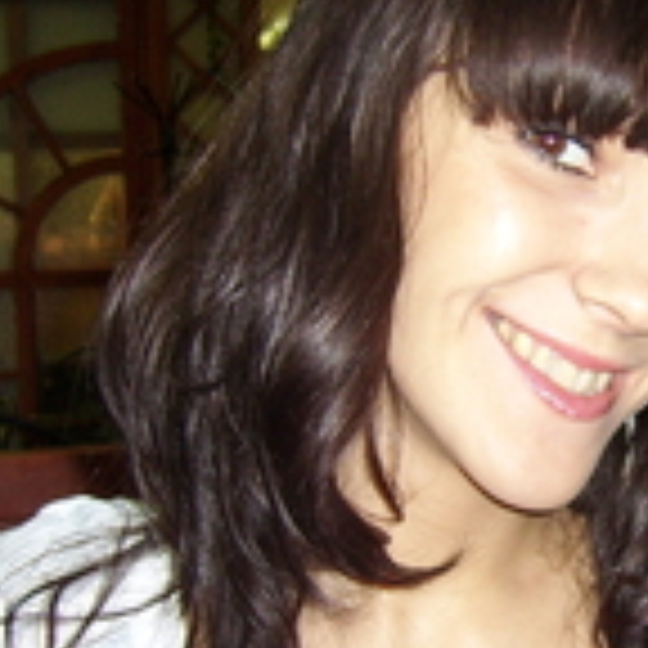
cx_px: 590
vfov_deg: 17.9
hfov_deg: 17.6
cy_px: 342
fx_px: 2054
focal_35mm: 97
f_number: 2.8
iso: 100
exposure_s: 1/30
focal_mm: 5.95
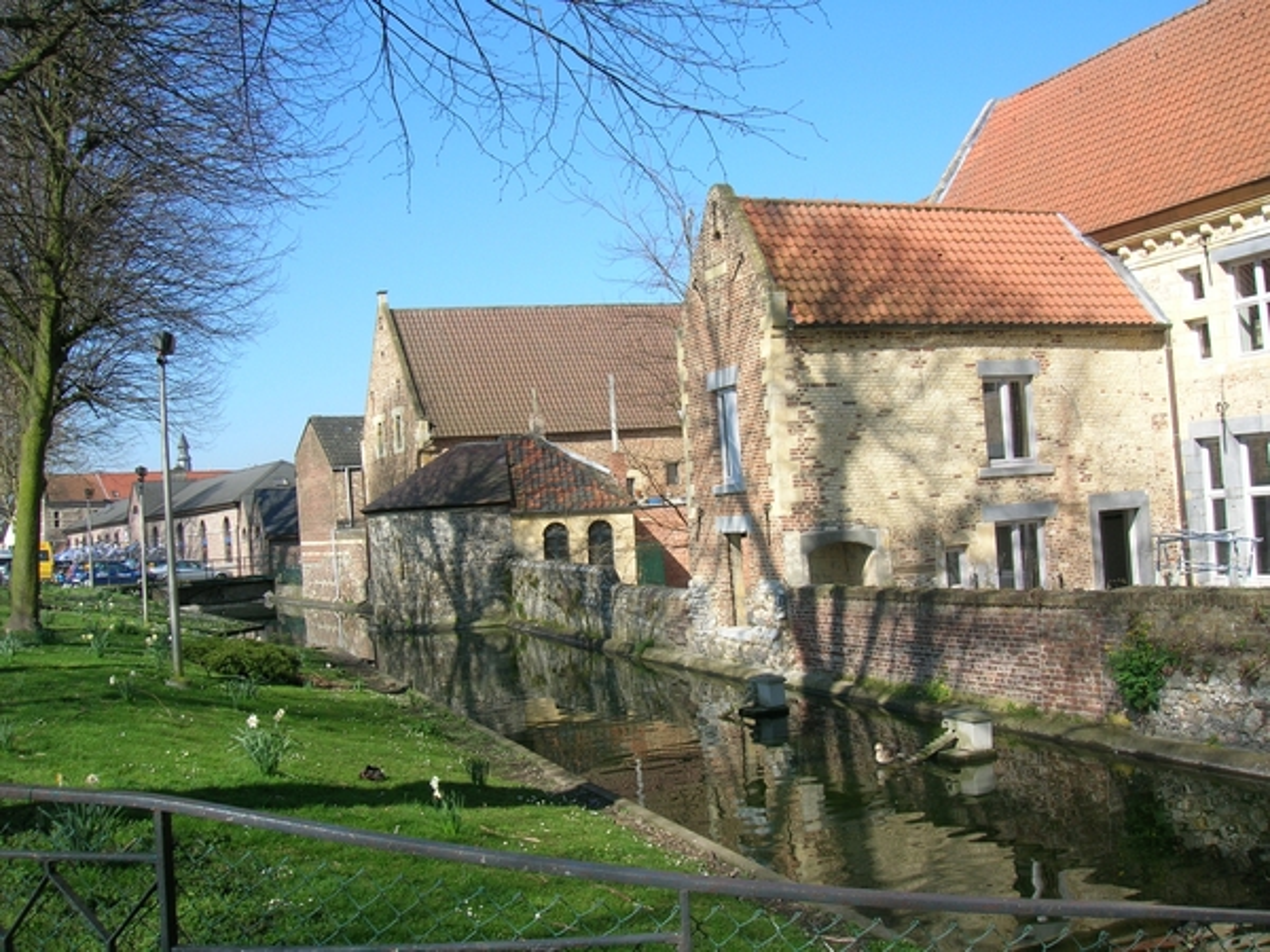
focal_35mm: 34
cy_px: 476
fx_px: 1247
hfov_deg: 54.0
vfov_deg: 41.8
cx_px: 635
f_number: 4.9
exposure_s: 1/240
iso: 50
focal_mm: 5.7
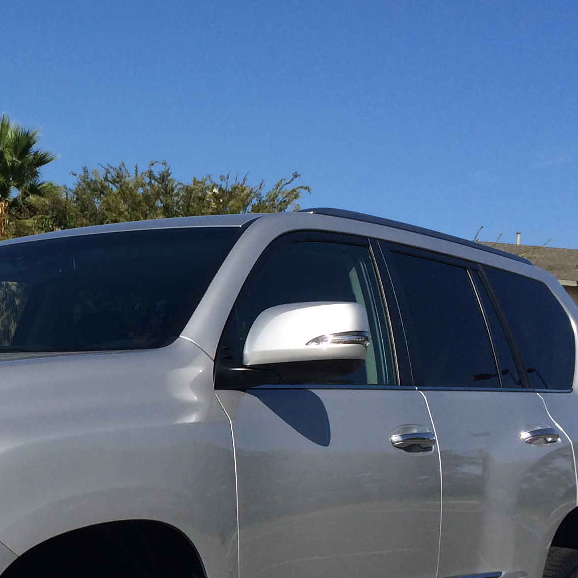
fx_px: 1417
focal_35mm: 75
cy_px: 425
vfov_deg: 22.9
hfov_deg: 22.0
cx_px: -26
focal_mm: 4.12
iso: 40
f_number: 2.2
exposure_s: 1/2933
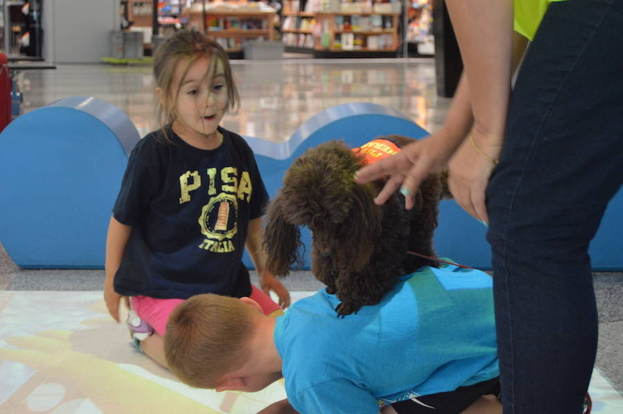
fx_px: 1245
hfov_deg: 28.1
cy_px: 207
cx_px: 312
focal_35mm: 72
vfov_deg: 18.9
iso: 1800
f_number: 5.3
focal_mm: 48
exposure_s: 1/60
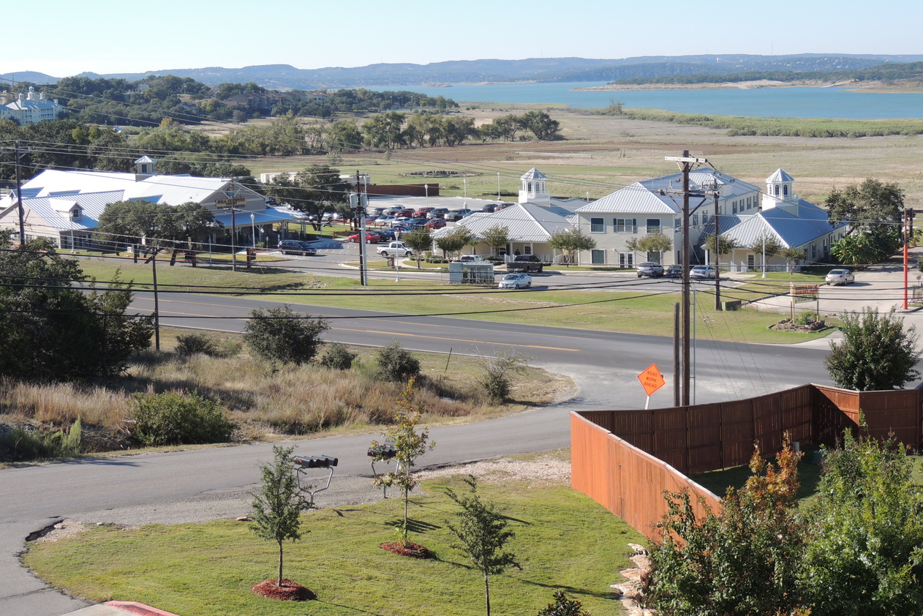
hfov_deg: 34.5
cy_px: 269
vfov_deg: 23.4
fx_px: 1487
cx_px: 462
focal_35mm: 58
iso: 100
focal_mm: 9.8
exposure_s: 1/640
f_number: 3.7
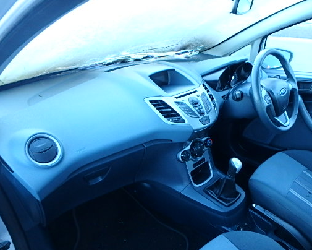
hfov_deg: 65.7
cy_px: 139
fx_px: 240
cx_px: 177
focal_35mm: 26
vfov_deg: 54.8
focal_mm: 3.7
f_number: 3.5
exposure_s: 1/30
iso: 500
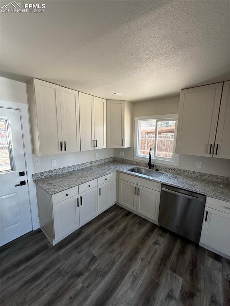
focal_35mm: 14
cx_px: 115
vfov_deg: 102.1
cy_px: 153
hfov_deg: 85.7
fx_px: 124
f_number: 2.2
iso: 80
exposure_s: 1/99
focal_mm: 2.22
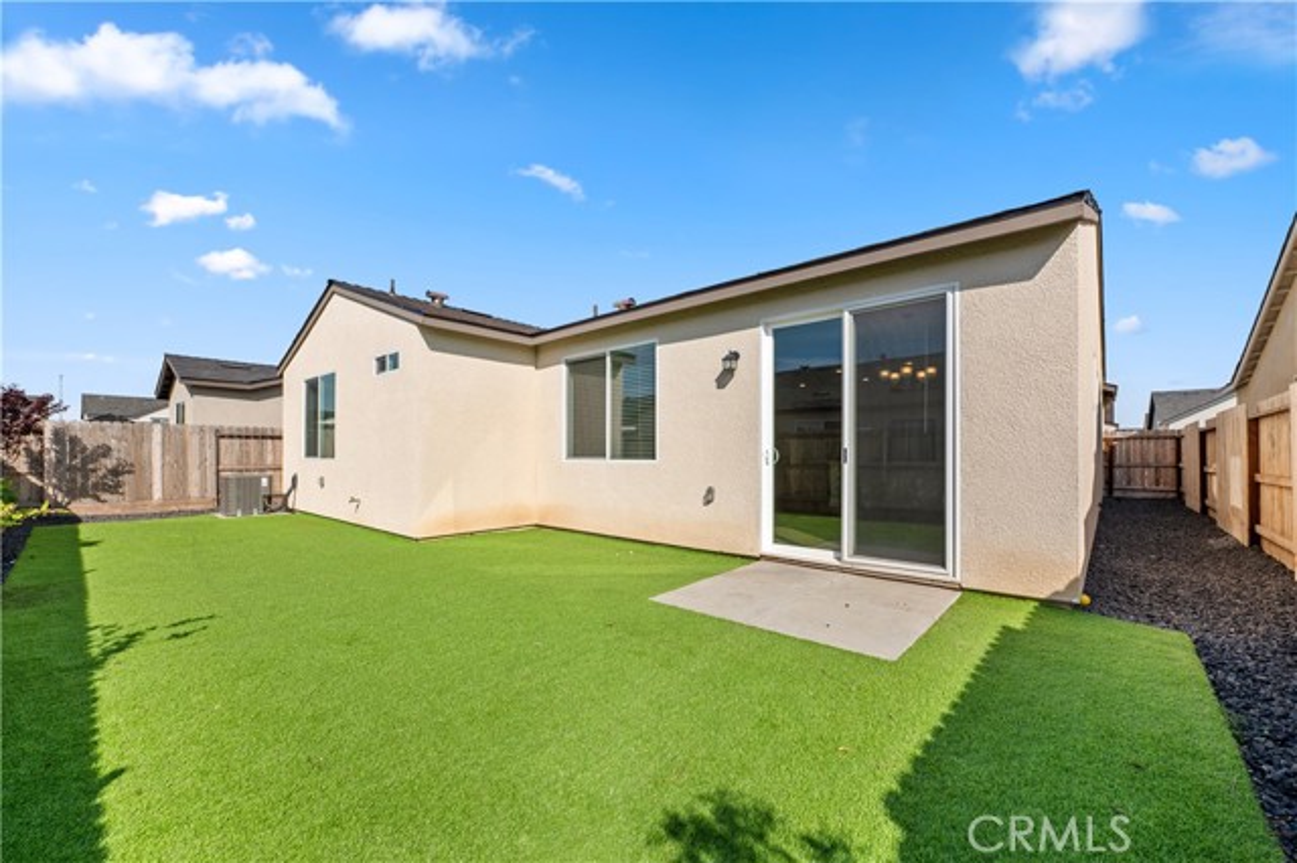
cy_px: 432
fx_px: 504
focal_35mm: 14
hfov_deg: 104.3
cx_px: 648
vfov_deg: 81.1
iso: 250
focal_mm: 14
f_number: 9
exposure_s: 1/320
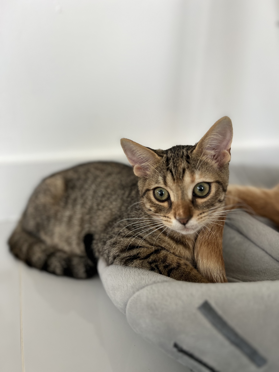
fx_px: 279
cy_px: 186
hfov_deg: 53.1
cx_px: 140
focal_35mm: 26
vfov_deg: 67.3
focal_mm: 5.7
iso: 125
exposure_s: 1/71
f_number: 1.5
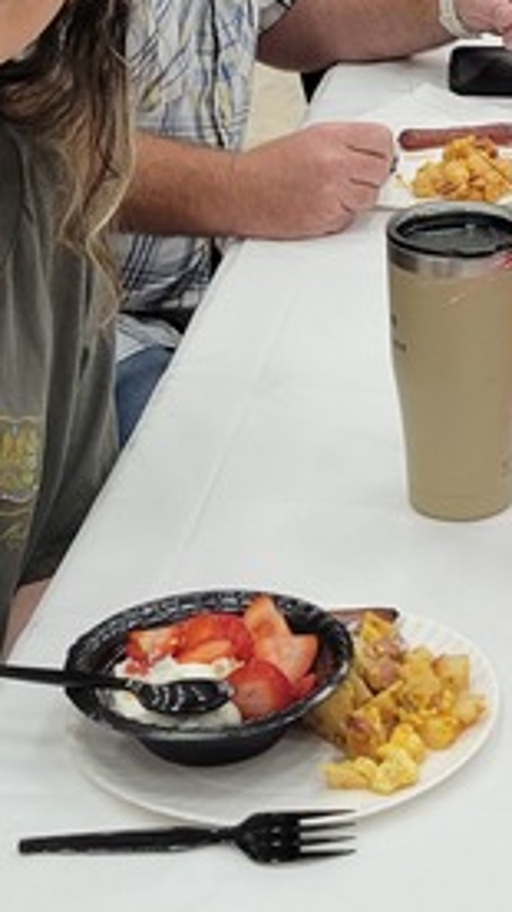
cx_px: 601
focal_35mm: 105
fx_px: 2537
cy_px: 129
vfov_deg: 20.1
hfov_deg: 11.3
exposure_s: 1/120
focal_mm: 5.4
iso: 200
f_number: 1.8
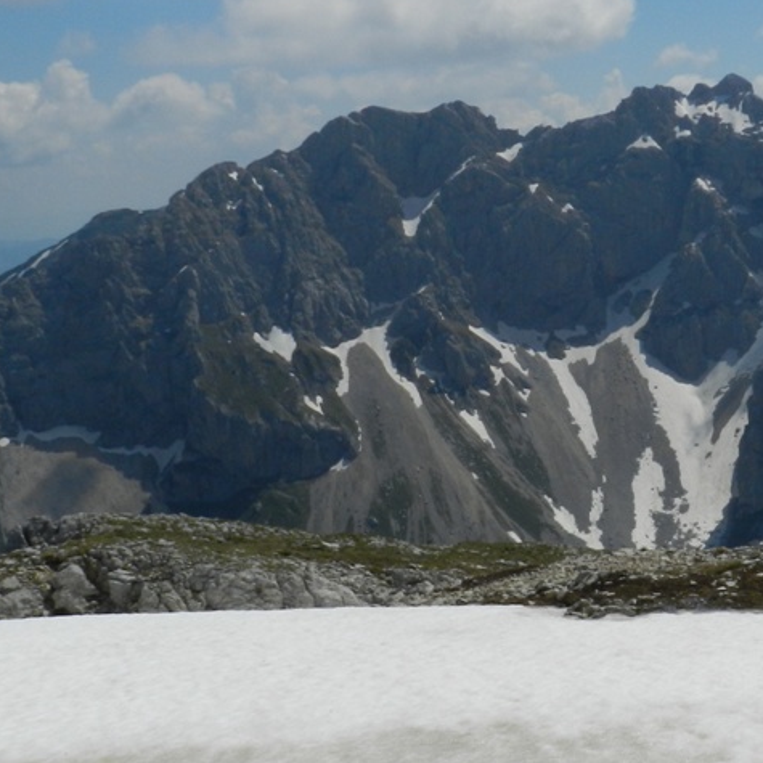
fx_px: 1521
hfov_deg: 27.8
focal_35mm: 61
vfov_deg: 28.1
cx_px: 573
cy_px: 469
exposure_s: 1/800
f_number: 8
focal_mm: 5.6
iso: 160
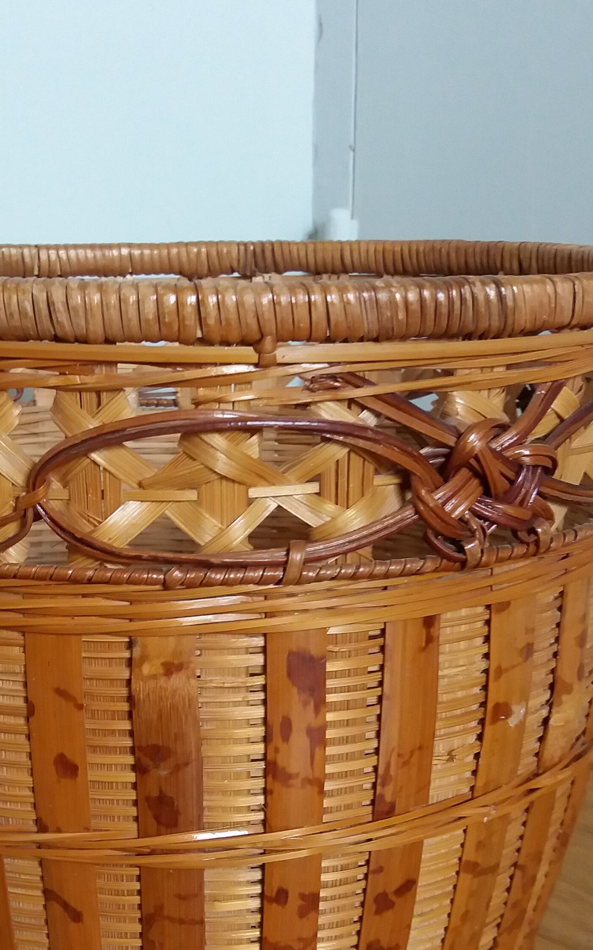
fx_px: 1423
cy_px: 620
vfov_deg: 36.6
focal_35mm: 55
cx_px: 178
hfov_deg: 23.4
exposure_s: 1/30
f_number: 1.9
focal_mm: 3.7
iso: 160
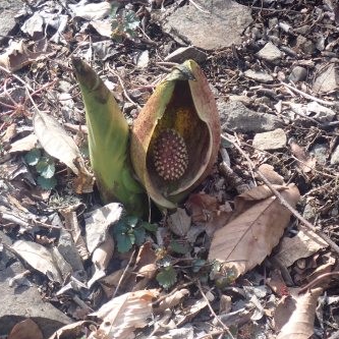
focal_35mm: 119
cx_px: 183
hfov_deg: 14.6
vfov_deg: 14.7
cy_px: 170
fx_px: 1318
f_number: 4.9
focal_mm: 18
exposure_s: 1/125
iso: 160
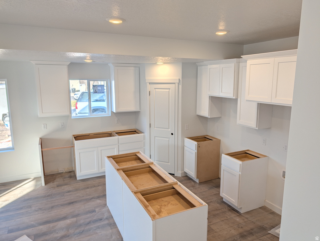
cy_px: 120
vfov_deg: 56.9
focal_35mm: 24
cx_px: 160
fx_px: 222
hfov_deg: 71.5
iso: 16
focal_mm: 6.9
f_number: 1.68
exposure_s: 1/1435
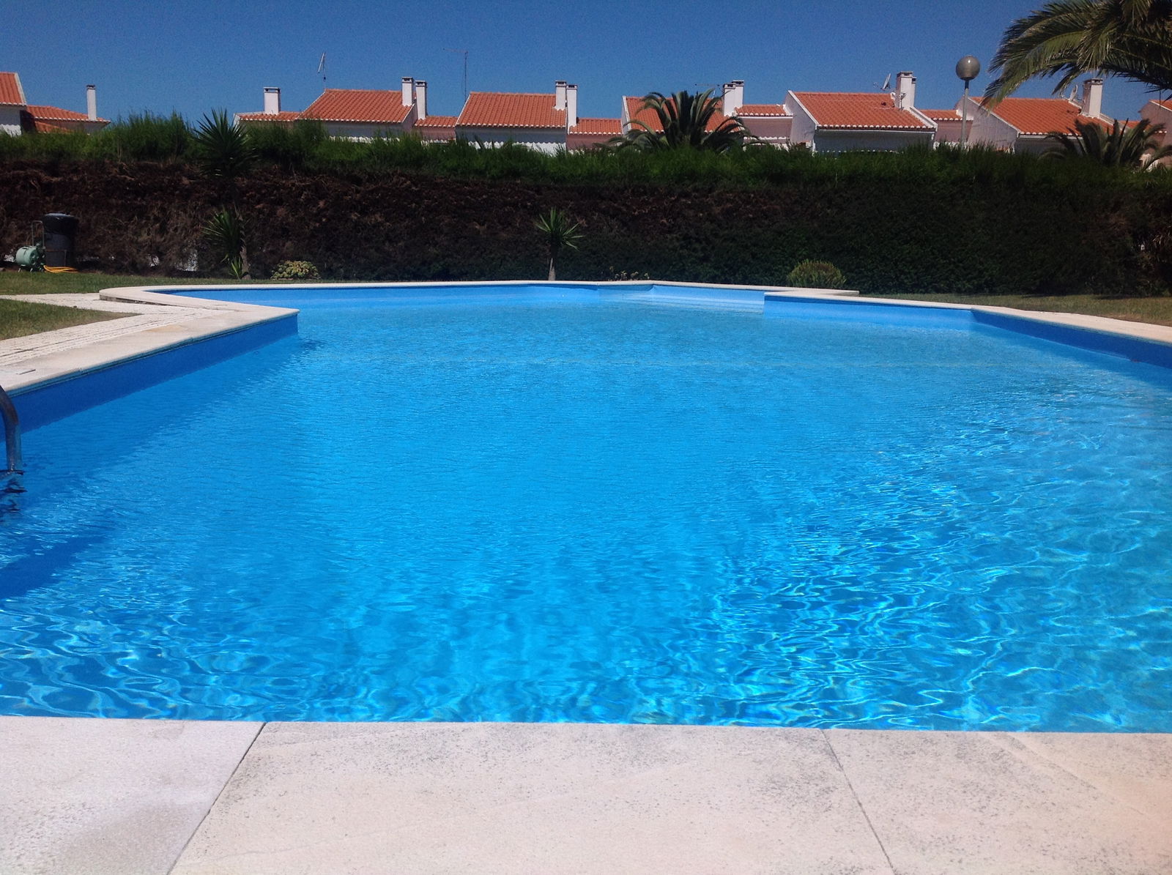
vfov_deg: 40.6
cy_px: 438
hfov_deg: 52.7
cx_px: 586
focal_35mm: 35
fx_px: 1183
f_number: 2.4
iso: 50
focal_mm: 4.28
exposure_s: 1/6061
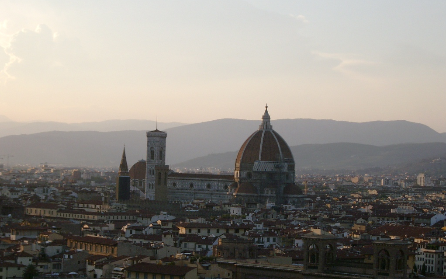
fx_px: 1434
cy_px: 160
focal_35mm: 118
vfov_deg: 11.1
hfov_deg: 17.7
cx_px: 223
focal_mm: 22.8
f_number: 4.8
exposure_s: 1/320
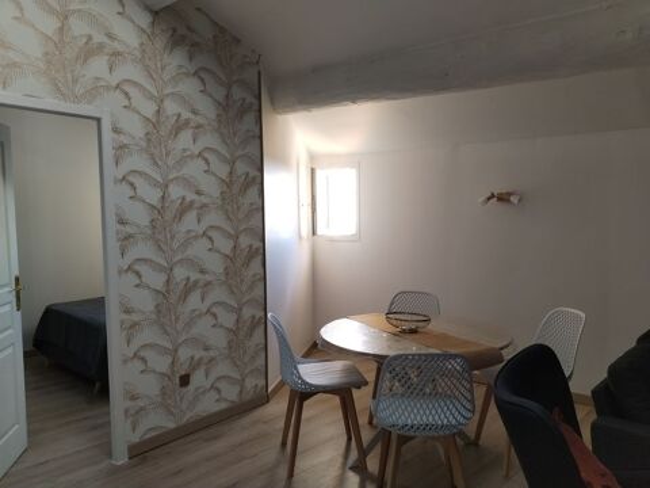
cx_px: 325
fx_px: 545
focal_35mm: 29
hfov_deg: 61.7
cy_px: 244
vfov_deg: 48.2
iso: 197
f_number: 1.8
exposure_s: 1/60
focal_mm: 4.75
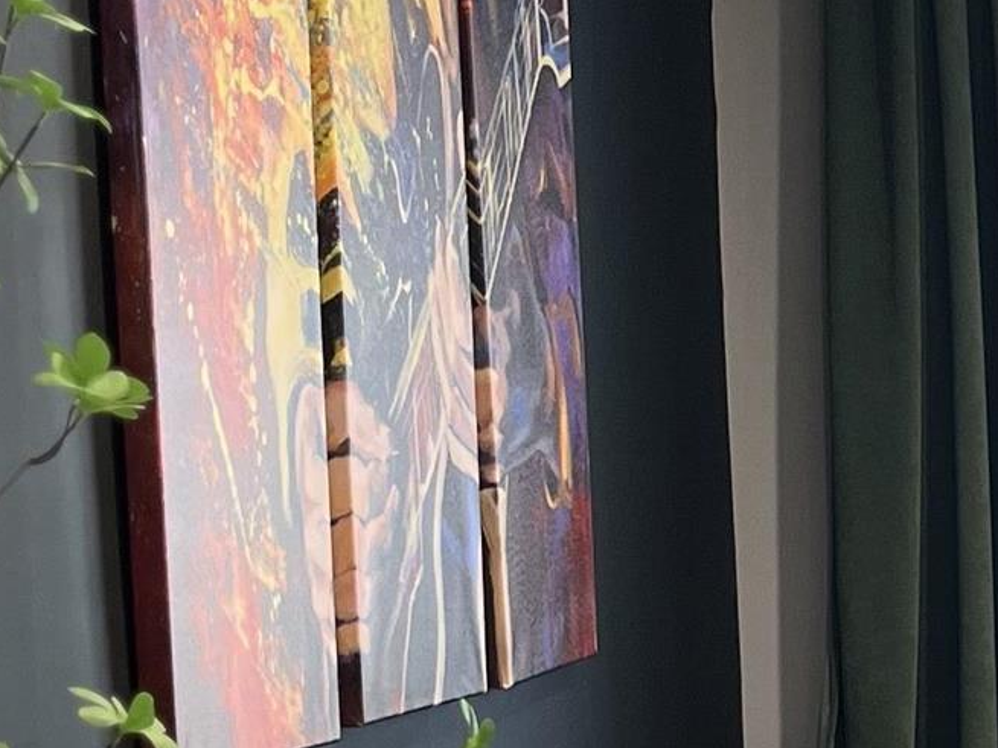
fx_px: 3517
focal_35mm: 122
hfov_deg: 14.6
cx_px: 1652
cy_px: 753
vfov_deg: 12.0
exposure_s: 1/60
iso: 80
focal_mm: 5.1
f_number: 1.6
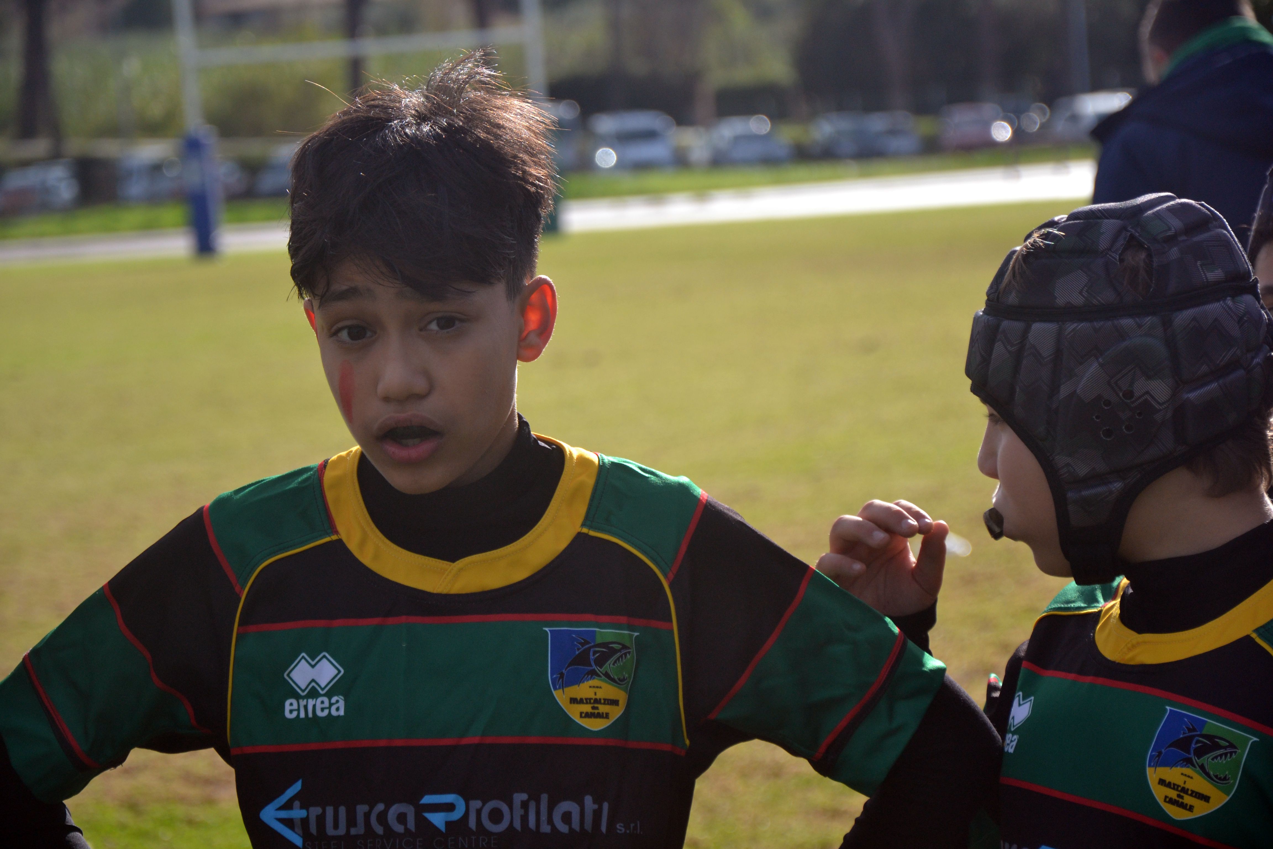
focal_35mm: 138
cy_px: 424
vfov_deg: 9.9
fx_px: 4879
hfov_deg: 14.9
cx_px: 636
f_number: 5.6
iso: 400
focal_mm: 92
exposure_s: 1/1250
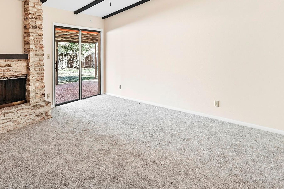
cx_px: 73
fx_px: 166
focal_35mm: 21
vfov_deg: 57.3
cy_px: 54
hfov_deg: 75.6
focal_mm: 14
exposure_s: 1/160
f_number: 10
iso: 400
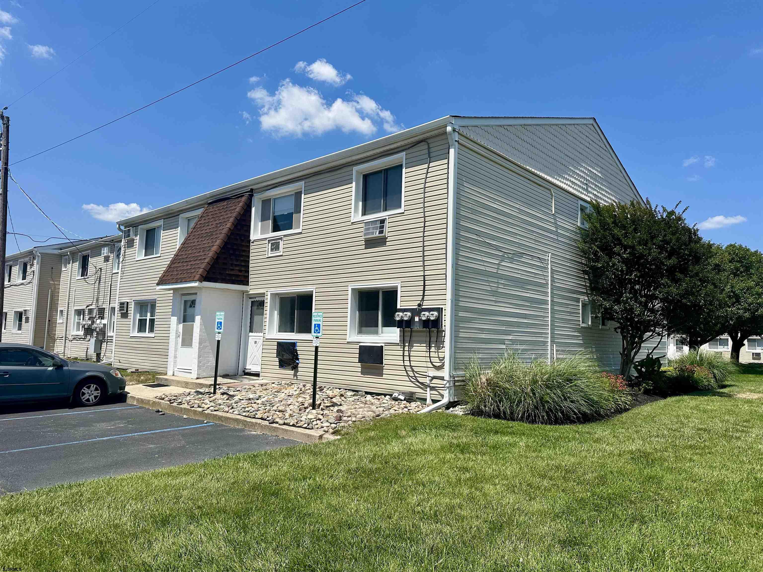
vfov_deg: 56.8
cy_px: 286
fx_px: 529
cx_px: 382
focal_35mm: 24
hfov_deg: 71.6
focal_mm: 6.86
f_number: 1.78
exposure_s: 1/7042
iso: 80
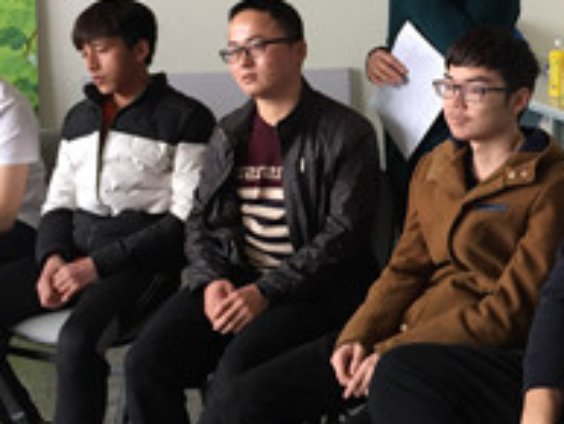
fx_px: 978
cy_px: 61
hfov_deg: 31.5
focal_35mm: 60
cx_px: 438
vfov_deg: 23.9
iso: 50
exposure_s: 1/33
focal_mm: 4.15
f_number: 2.2
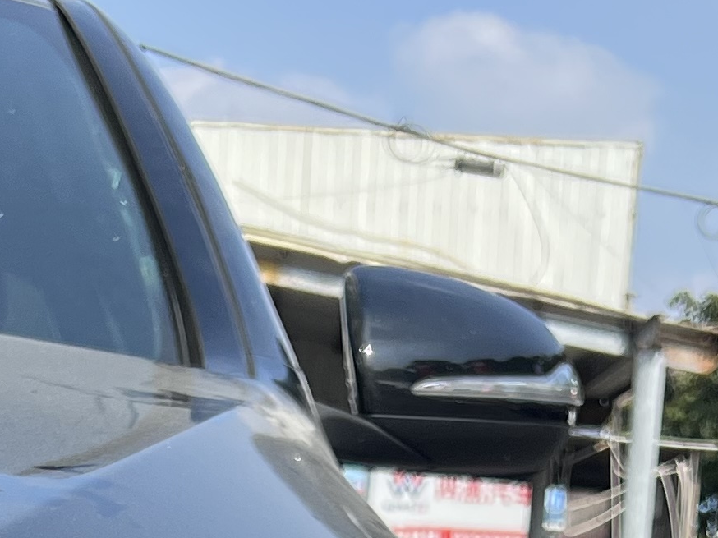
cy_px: 1221
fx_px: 2488
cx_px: 191
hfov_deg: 16.3
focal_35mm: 120
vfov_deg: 10.8
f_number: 1.5
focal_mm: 5.7
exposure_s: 1/2457
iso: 50
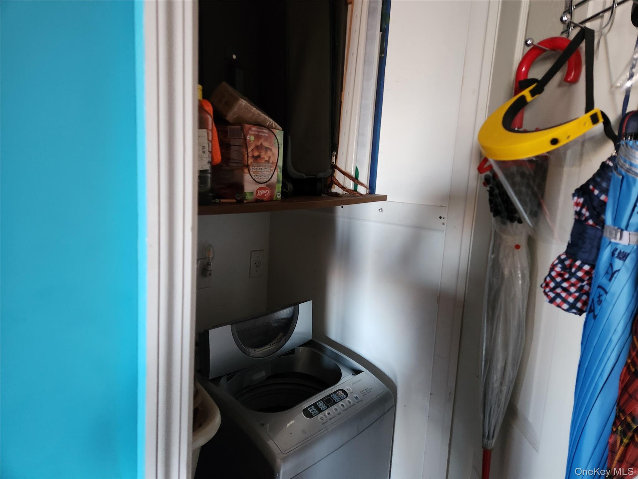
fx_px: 424
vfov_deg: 58.9
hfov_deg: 73.9
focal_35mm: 23
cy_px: 240
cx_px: 319
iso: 500
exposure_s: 1/24
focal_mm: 5.4
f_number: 1.8
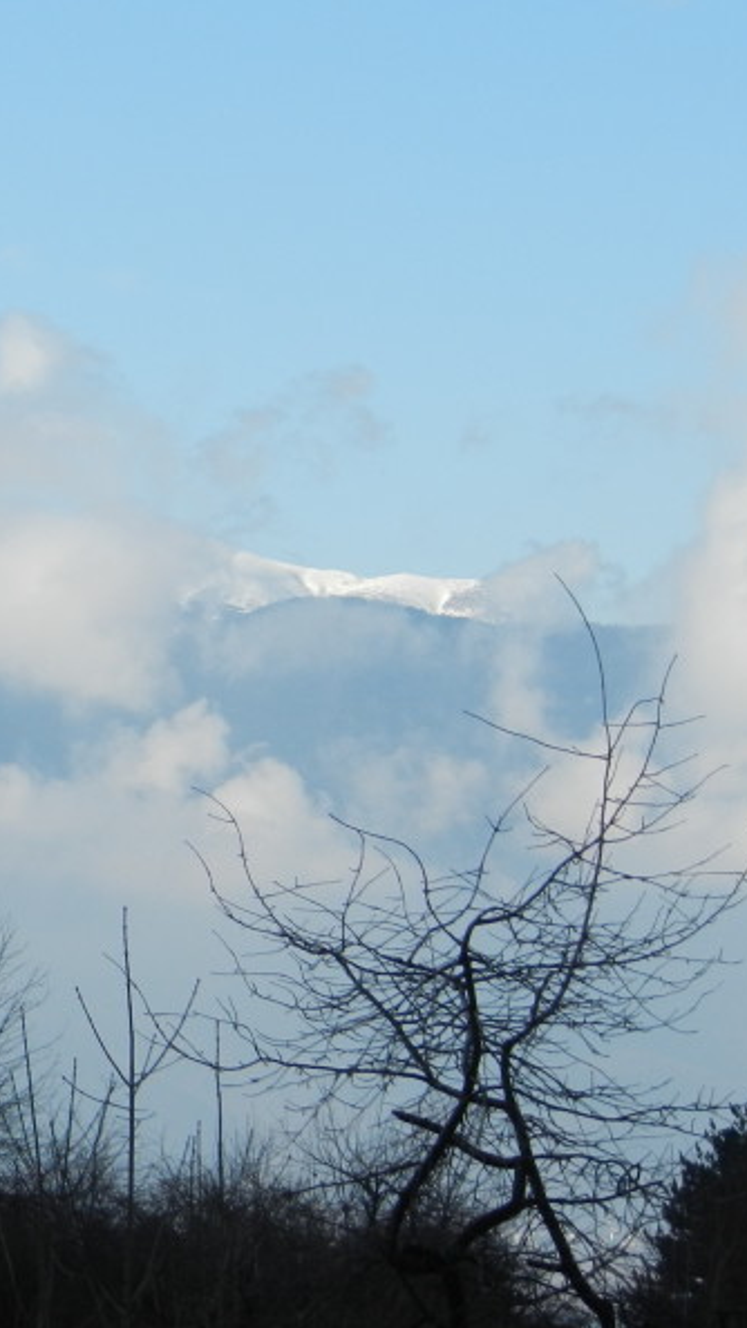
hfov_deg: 5.2
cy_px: 637
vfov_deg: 9.3
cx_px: -224
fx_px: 8137
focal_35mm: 231
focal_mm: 22.2
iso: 160
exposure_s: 1/800
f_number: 5.1
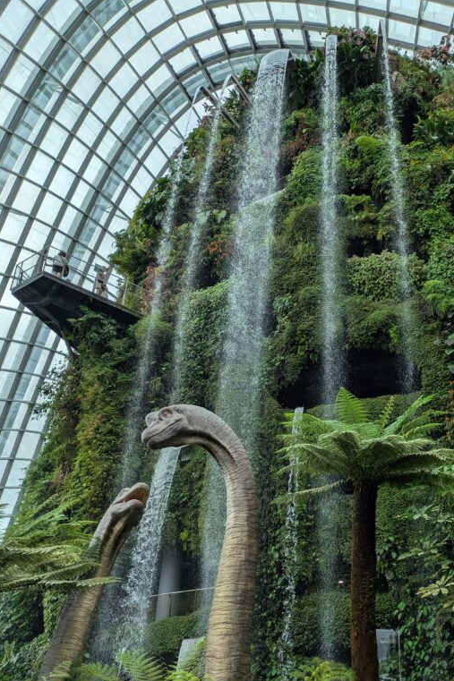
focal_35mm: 35
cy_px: 421
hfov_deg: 37.3
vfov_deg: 53.9
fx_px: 662
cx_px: 310
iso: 39
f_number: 1.89
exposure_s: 1/613
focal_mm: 5.43
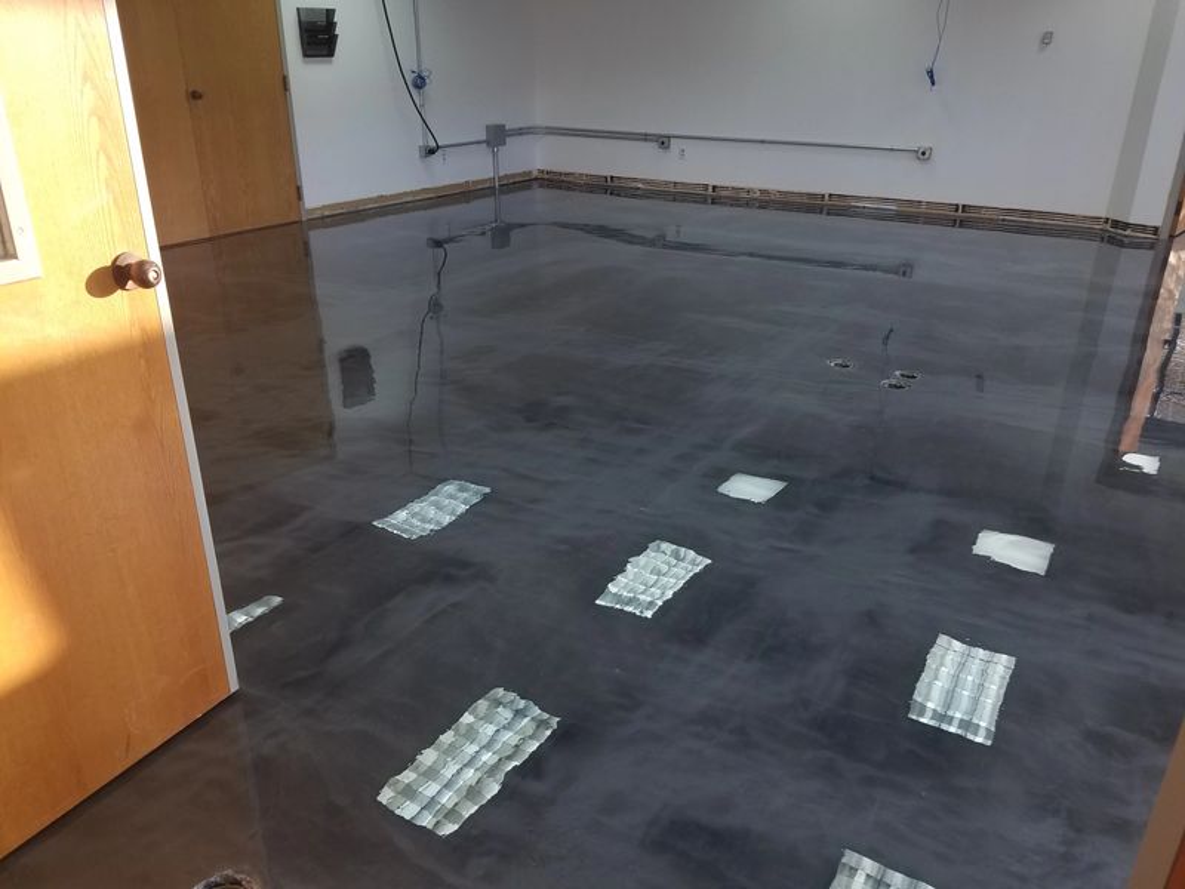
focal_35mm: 26
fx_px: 890
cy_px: 444
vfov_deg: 53.1
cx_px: 592
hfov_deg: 67.3
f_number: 1.7
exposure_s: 1/60
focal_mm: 4.2
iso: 64
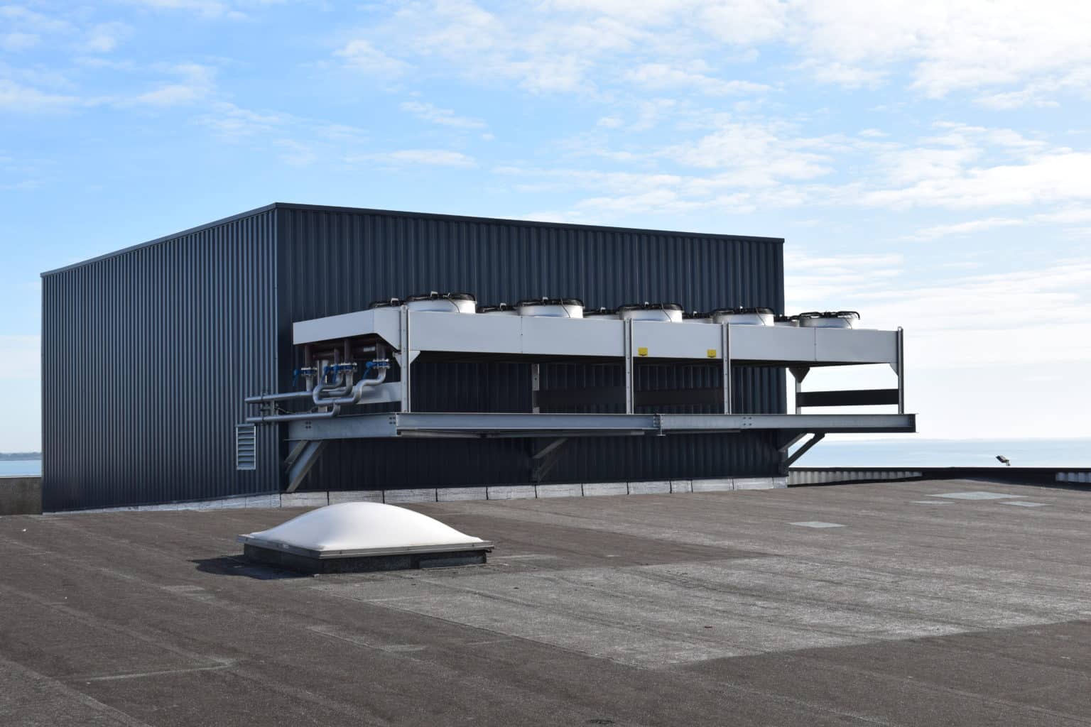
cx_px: 546
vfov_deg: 25.1
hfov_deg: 36.9
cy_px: 364
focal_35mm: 54
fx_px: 1636
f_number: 10
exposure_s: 1/400
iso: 200
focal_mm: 36
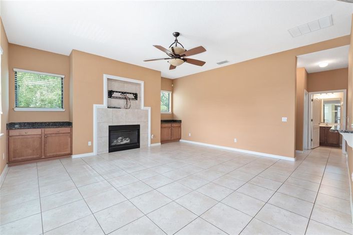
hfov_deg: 97.1
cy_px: 118
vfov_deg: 74.0
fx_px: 156
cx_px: 176
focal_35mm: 16
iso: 320
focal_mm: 15.9
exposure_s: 1/4
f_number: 7.1
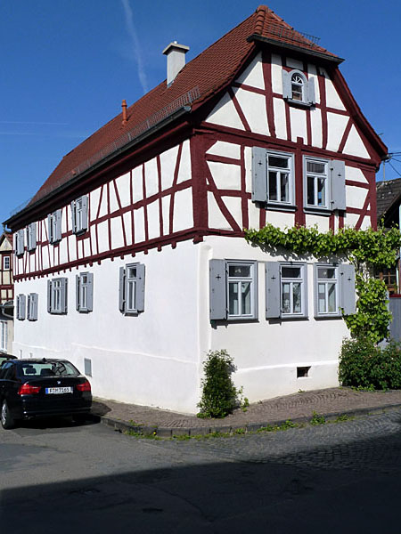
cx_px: 200
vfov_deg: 52.6
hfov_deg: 40.7
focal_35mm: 35
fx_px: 541
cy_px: 267
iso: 125
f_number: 5.6
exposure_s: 1/800
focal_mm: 5.7
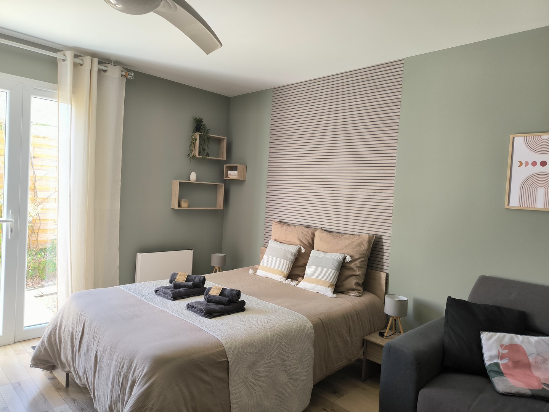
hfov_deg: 71.6
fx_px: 381
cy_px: 206
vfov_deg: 56.8
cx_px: 274
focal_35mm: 24
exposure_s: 1/100
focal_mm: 6.92
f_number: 1.9
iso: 250
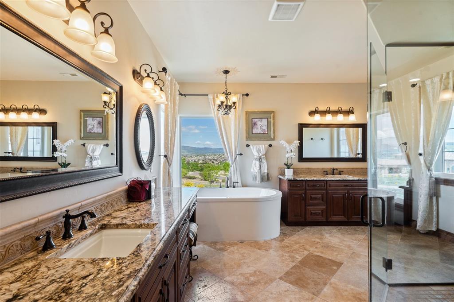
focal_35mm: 16
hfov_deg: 96.8
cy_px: 151
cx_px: 227
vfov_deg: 73.7
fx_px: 202
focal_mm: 16
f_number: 8
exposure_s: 1/20
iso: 500
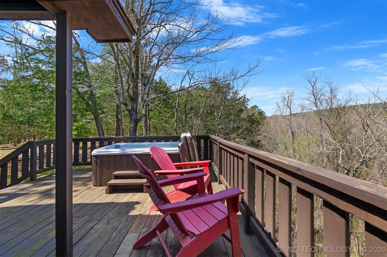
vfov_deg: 73.6
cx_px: 194
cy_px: 128
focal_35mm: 16
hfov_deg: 96.8
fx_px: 172
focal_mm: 16
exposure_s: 1/500
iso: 400
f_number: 7.1
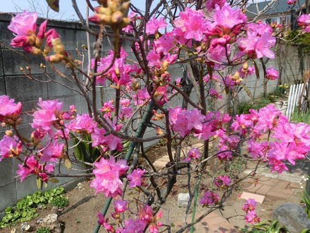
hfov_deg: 50.1
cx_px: 155
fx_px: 332
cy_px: 116
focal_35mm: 37
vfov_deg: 38.7
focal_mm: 6.5
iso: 80
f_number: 4.1
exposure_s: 1/640
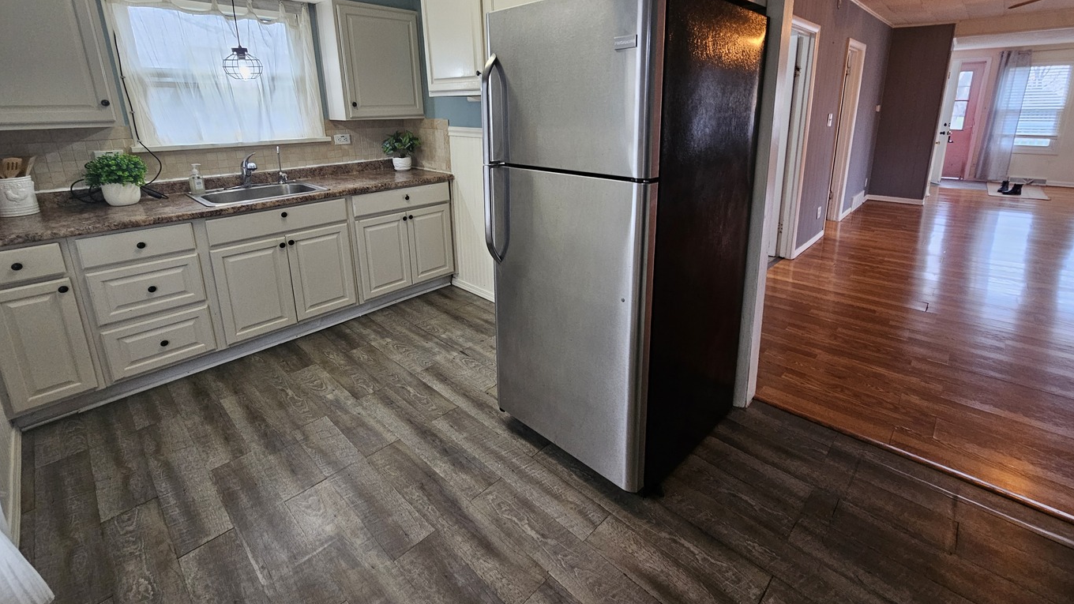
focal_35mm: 15
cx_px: 568
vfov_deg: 69.3
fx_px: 427
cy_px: 224
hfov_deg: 102.9
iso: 320
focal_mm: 2.2
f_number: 2.2
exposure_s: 1/60
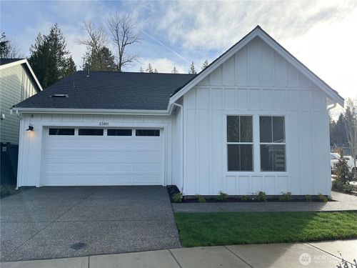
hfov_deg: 67.3
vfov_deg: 53.1
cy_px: 134
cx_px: 178
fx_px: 268
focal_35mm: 26
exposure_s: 1/1862
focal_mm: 5.1
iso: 50
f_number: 1.6
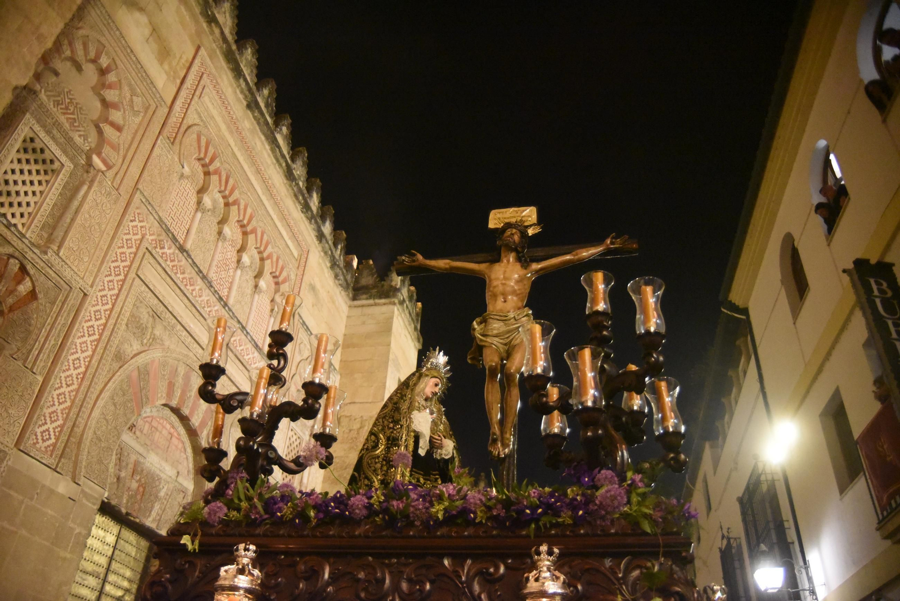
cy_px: 300
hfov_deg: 63.6
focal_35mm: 29
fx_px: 725
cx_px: 450
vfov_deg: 45.0
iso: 12800
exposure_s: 1/200
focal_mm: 29
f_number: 3.5
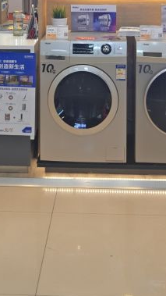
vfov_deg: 26.6
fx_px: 595
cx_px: 78
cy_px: 14
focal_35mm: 76
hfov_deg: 15.9
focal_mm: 4.73
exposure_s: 1/33
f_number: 2.2
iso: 50
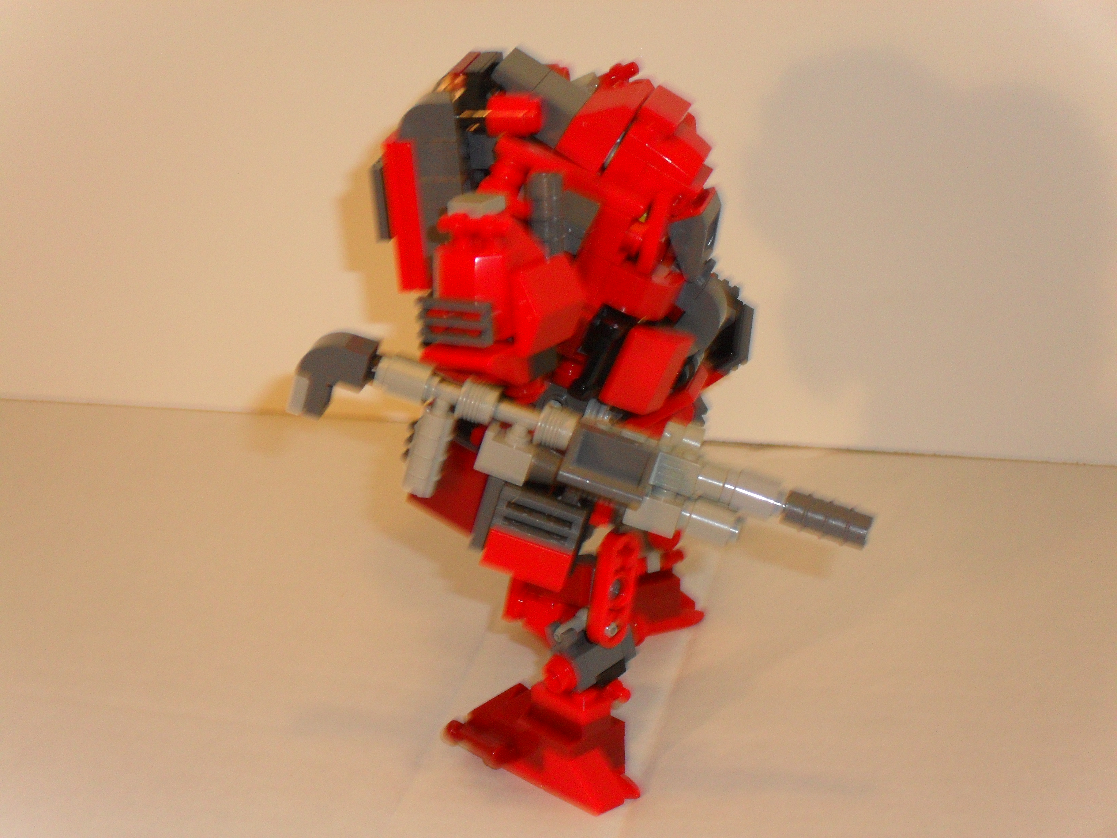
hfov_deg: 22.0
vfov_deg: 16.6
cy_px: 419
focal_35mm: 89
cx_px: 558
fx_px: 2872
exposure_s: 1/60
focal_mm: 15.7
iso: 200
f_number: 5.5
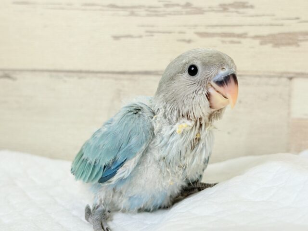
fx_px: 463
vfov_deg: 28.0
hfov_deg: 36.8
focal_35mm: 52
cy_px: 116
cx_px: 154
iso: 40
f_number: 1.6
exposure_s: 1/104
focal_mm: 5.96
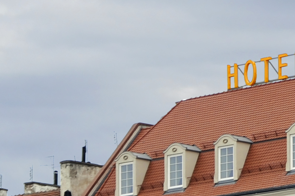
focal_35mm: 249
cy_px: 257
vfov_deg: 5.5
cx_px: 440
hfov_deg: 8.1
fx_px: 2038
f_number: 5.6
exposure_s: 1/200
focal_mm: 60
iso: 200
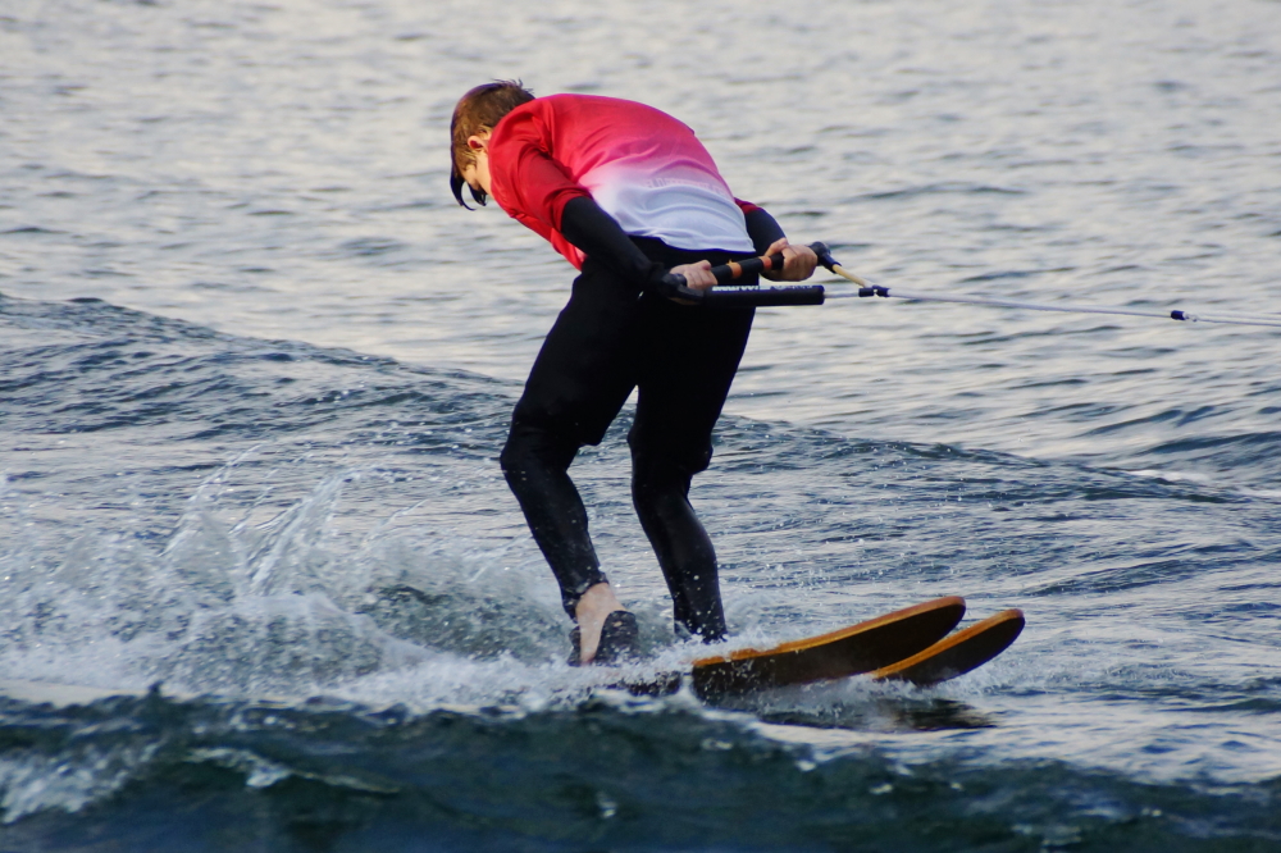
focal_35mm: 375
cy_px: 426
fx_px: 13339
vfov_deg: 3.7
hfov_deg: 5.5
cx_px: 640
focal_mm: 250
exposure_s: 1/400
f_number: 6.3
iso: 500
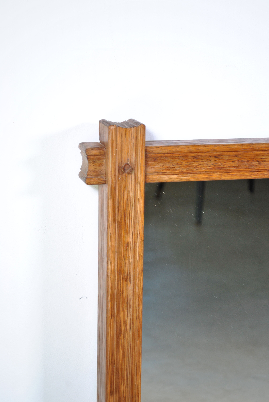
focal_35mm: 94
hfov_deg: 14.7
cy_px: 209
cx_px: 152
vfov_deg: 21.8
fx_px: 1046
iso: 200
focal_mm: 55
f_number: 5.6
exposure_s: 1/25
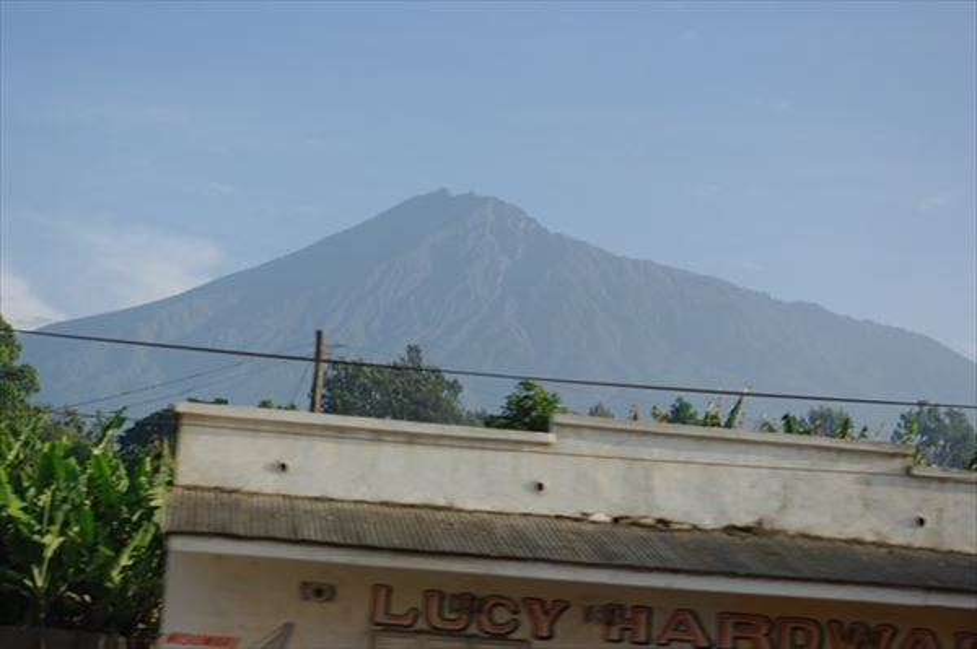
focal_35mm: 82
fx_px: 2237
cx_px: 488
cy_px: 324
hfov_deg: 24.6
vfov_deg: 16.5
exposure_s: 1/125
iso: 100
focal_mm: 55
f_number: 8
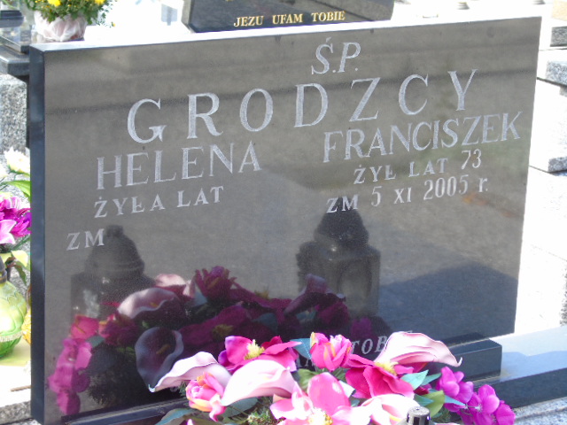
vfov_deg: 15.7
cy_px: 212
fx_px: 1540
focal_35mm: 94
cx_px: 284
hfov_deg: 20.9
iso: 80
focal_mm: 17
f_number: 4.3
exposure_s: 1/30
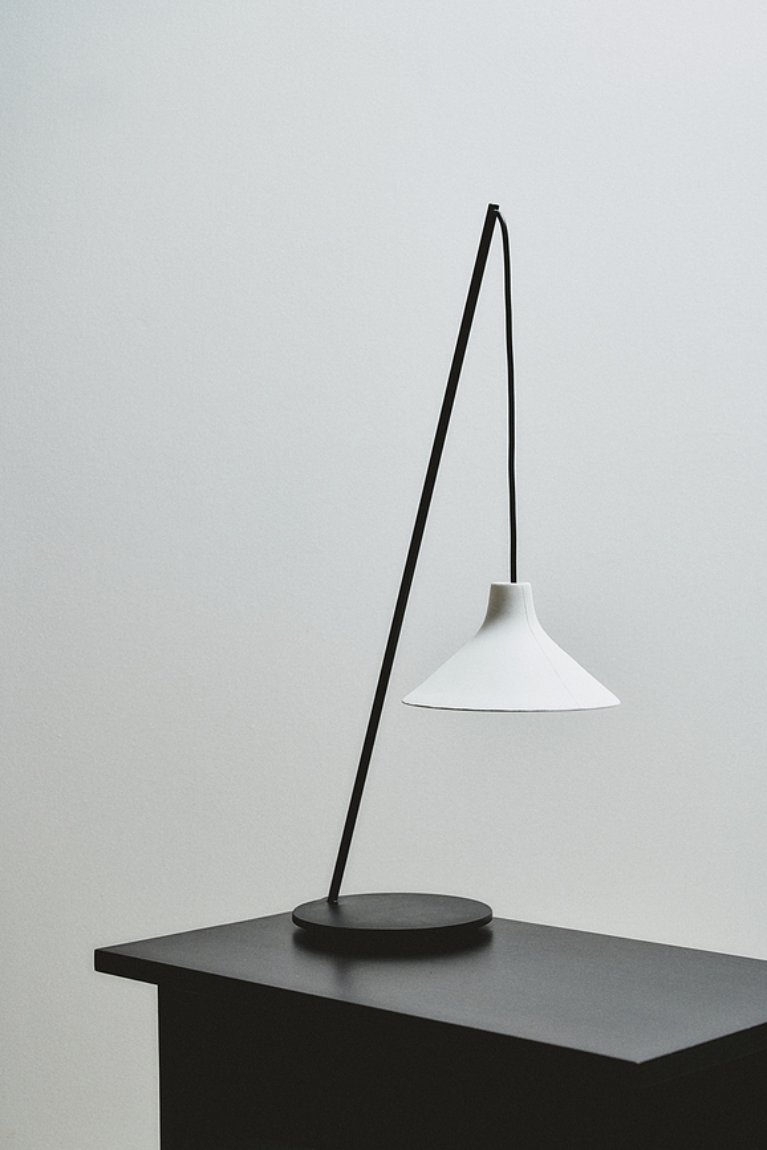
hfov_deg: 19.5
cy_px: 575
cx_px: 384
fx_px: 2237
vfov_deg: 28.8
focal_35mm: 70
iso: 500
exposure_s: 1/200
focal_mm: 70
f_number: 4.5
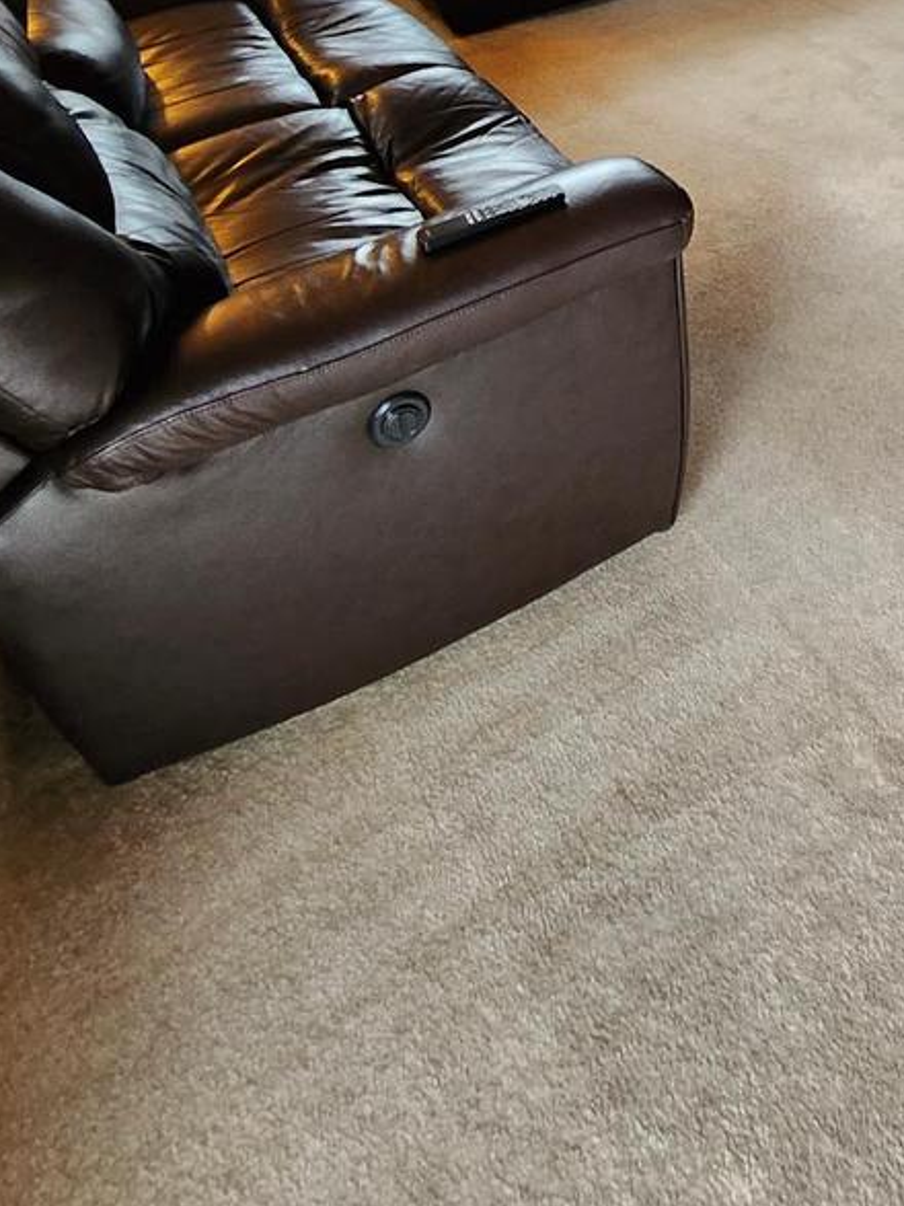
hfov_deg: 37.9
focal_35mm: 34
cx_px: 871
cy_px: -103
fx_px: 1184
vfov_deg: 42.9
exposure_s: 1/60
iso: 125
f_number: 2.2
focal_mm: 1.74
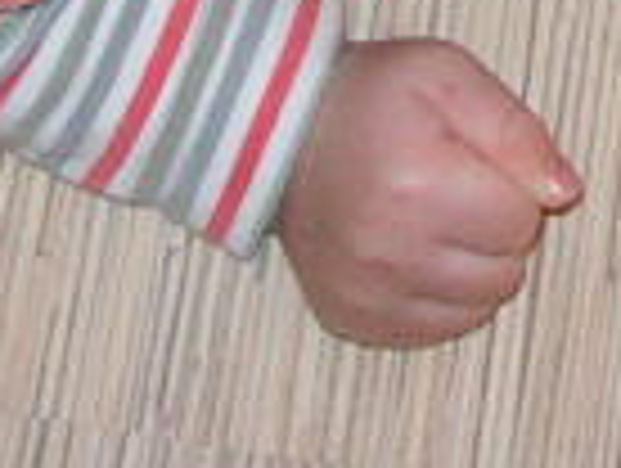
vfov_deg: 6.6
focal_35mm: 214
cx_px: 464
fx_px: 3846
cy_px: -734
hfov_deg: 9.2
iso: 160
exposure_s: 1/45
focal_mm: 6.1
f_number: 2.8
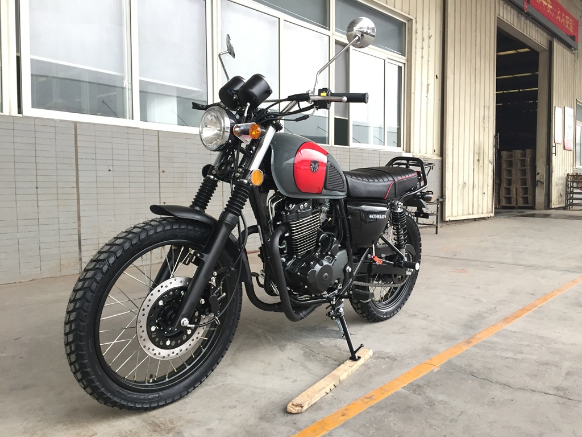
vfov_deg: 48.2
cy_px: 218
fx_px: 488
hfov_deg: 61.7
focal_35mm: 29
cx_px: 291
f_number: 2.2
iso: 125
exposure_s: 1/33
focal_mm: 4.15
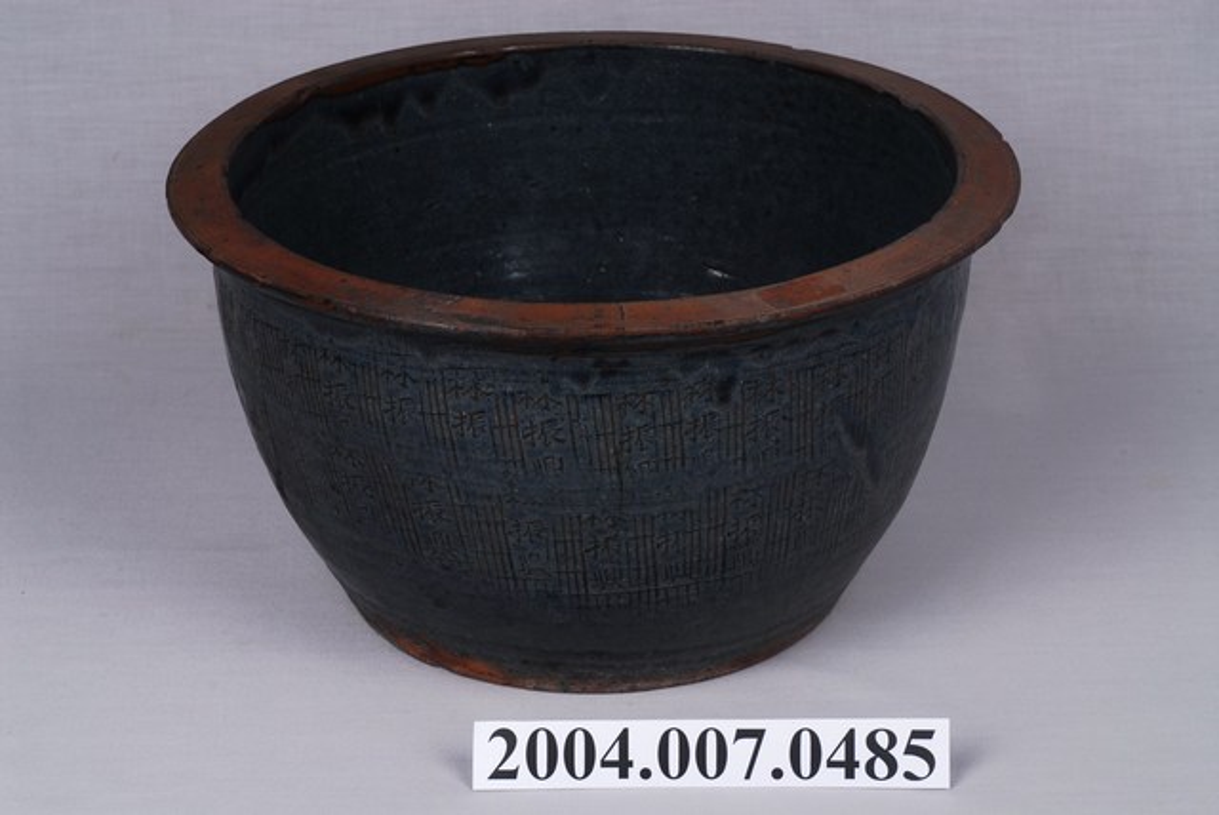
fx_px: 3050
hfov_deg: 22.6
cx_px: 610
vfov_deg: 15.2
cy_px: 408
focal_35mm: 90
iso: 100
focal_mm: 60
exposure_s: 1/125
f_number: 13
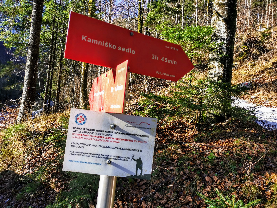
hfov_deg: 65.3
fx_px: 216
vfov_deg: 51.4
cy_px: 104
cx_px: 138
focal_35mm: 27
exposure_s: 1/484
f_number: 1.8
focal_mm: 5.58
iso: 50
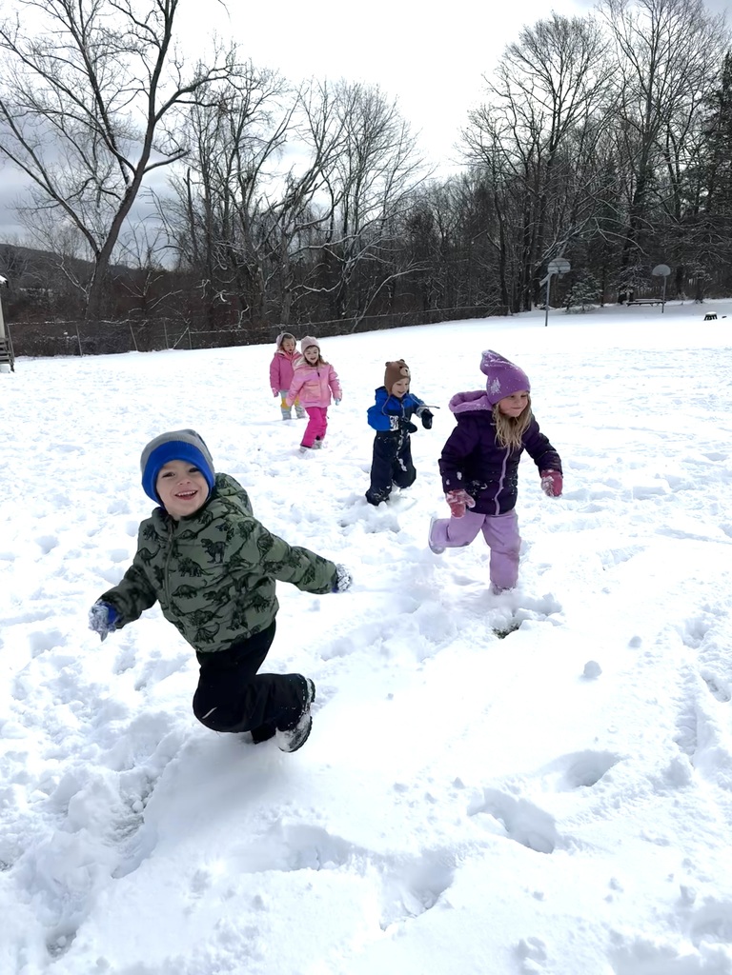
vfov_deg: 71.6
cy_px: 488
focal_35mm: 24
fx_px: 677
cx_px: 366
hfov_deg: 56.8
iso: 80
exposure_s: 1/12346
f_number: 1.78
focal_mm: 6.76
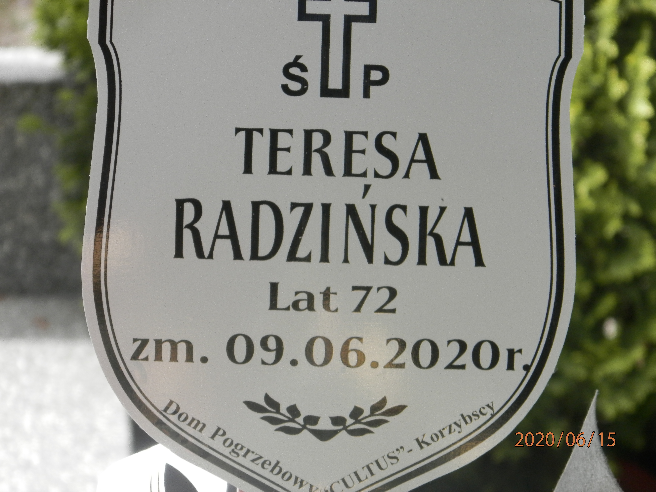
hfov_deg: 7.0
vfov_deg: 5.3
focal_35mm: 281
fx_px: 5325
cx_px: 328
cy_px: 246
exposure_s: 1/200
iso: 200
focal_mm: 50.2
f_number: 5.6
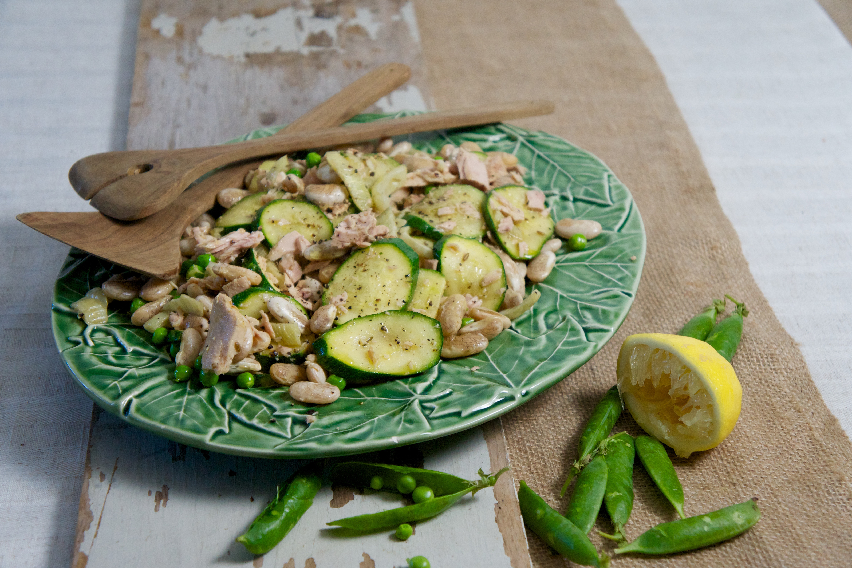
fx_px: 1597
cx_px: 426
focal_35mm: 68
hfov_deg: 29.9
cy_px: 284
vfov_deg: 20.2
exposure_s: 1/125
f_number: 5
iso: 1600
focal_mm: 45
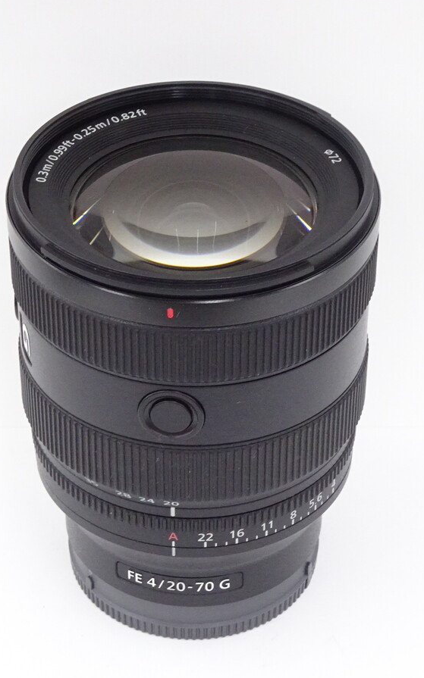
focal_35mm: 91
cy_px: 338
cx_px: 191
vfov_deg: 22.8
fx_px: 1683
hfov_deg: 14.4
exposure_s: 1/80
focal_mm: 10.95
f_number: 4.5
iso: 800
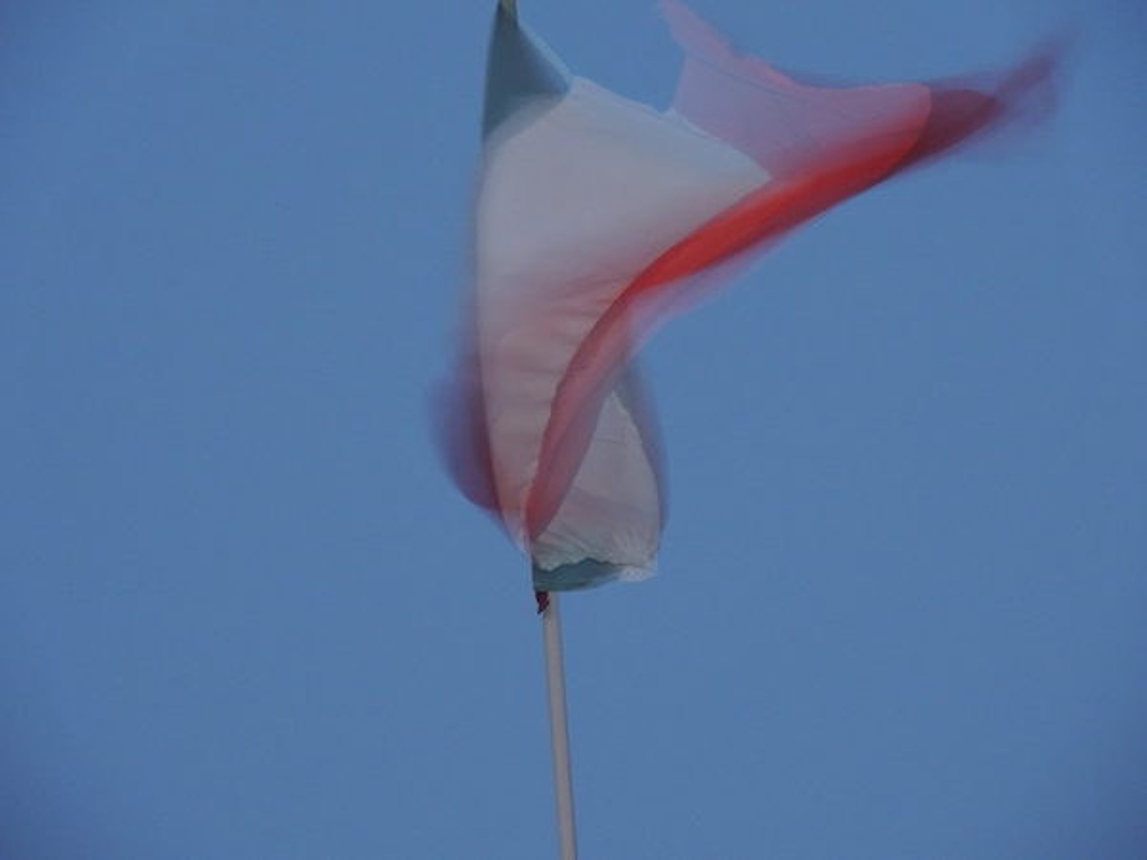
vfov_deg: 4.2
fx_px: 11597
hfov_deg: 5.7
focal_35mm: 350
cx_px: 574
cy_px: 430
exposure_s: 1/5
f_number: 4.8
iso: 800
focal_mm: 62.4
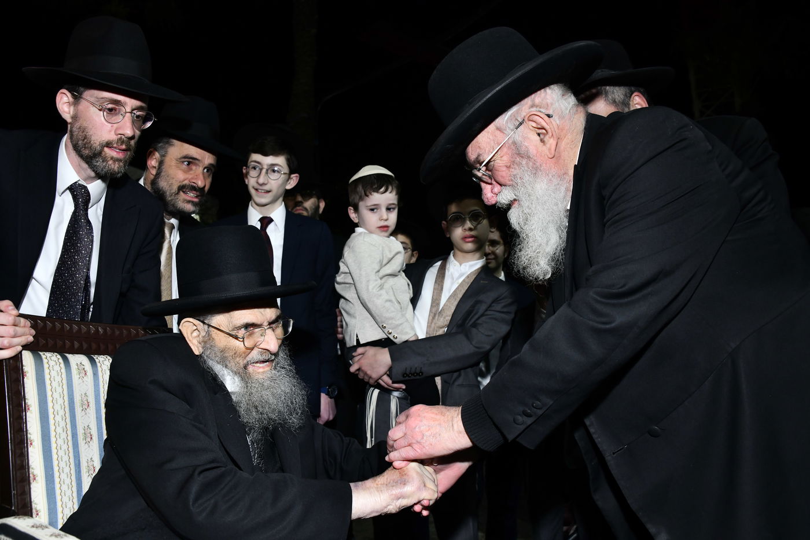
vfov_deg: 46.4
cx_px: 405
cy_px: 270
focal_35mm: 28
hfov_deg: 65.5
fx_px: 630
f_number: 5.6
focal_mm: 28
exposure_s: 1/200
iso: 800
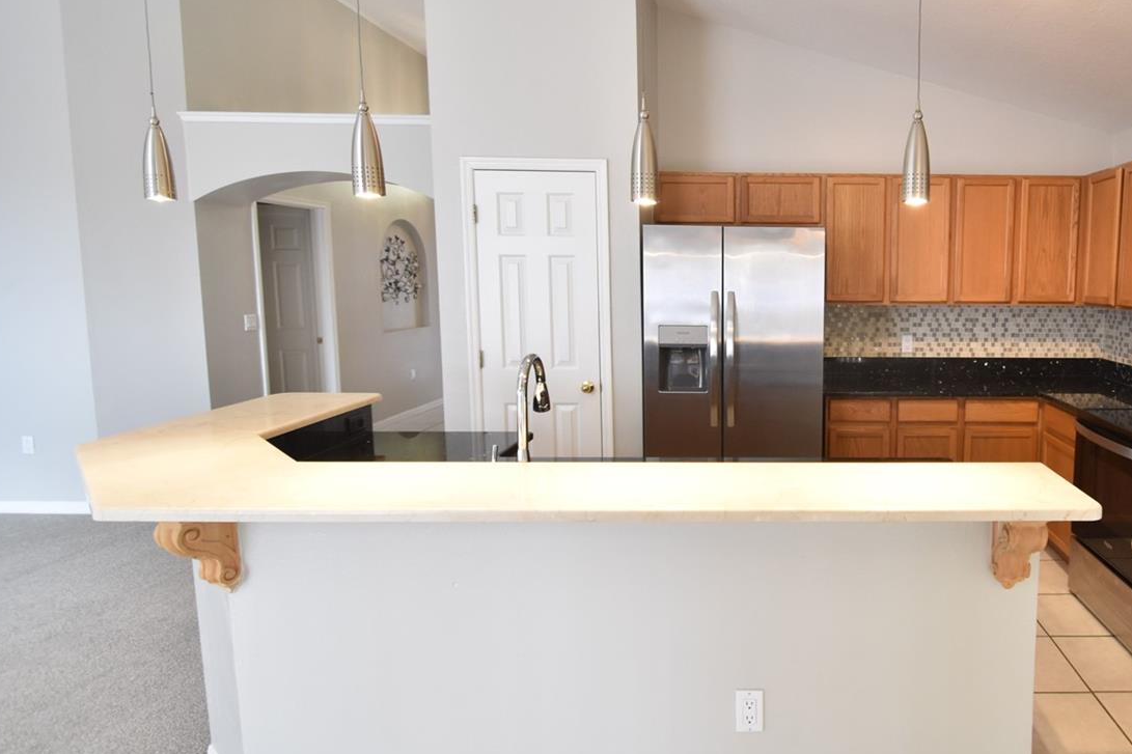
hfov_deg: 74.8
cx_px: 799
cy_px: 350
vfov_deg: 57.2
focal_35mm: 22
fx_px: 692
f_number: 3.5
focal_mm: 10
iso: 800
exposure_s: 1/90
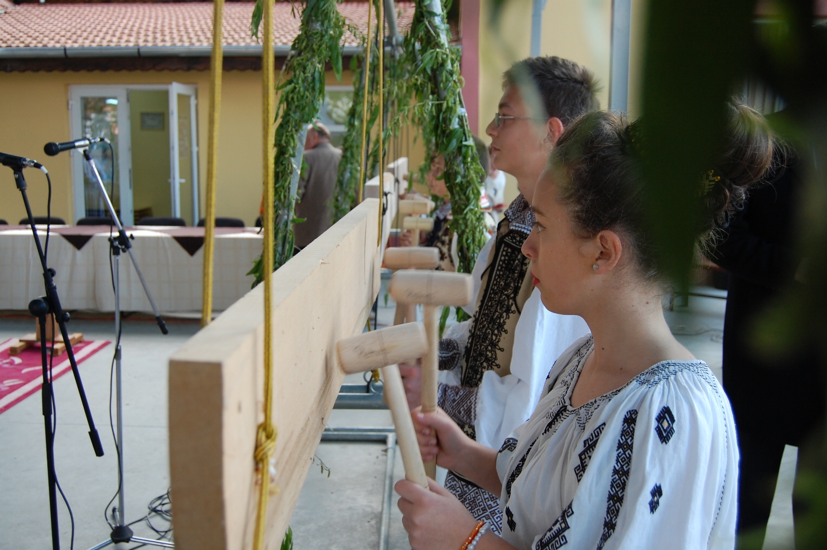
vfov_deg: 34.2
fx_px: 895
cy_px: 275
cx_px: 414
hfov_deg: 49.6
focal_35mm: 39
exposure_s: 1/100
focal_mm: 26
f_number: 5
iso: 400
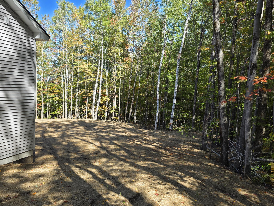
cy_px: 106
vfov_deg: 49.7
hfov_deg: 63.3
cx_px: 149
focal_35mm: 28
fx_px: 222
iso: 80
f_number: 1.7
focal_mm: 6.3
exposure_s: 1/1402
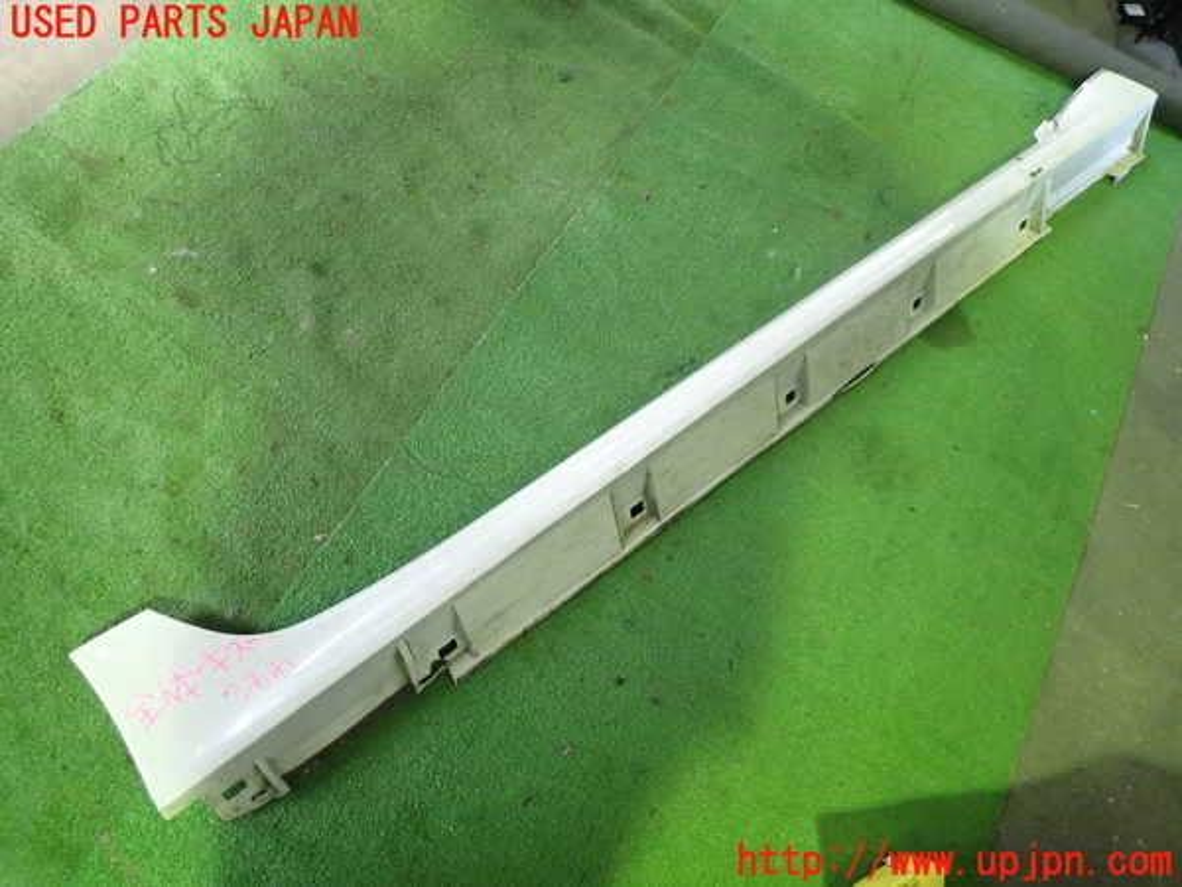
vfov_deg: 54.9
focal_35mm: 25
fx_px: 854
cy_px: 444
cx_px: 591
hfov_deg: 69.4
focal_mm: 4.5
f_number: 2
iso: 320
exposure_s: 1/30
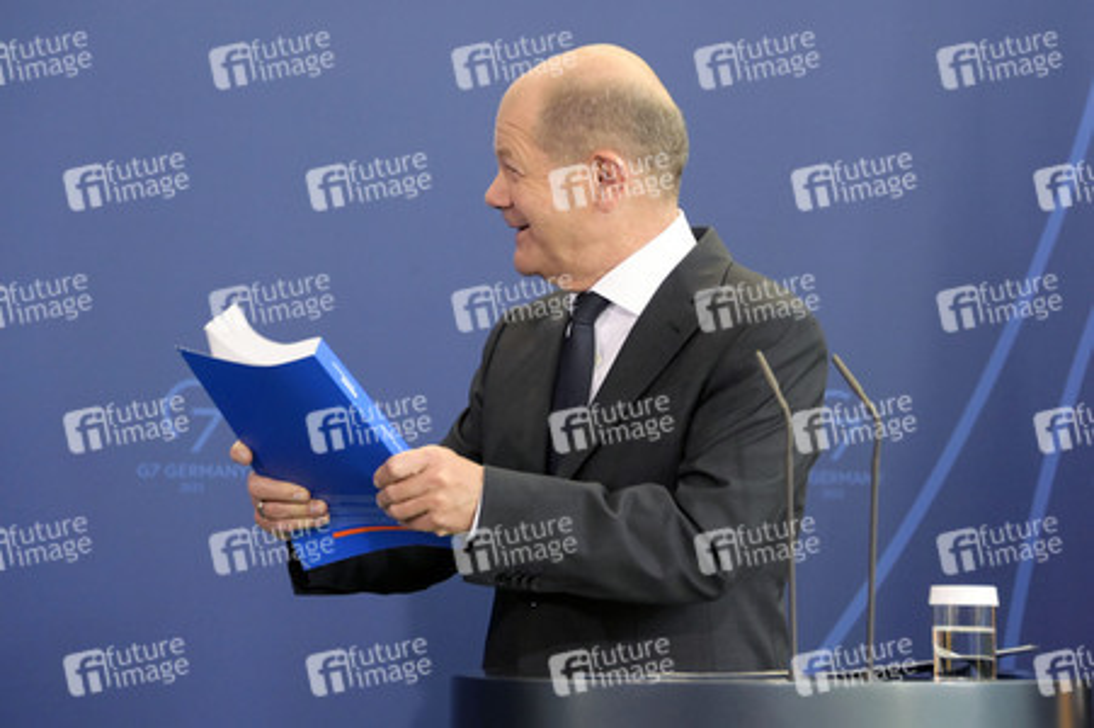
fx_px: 4099
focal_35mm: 135
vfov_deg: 10.1
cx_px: 547
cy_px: 364
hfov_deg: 15.2
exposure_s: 1/500
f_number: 5.6
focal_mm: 135
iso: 8000
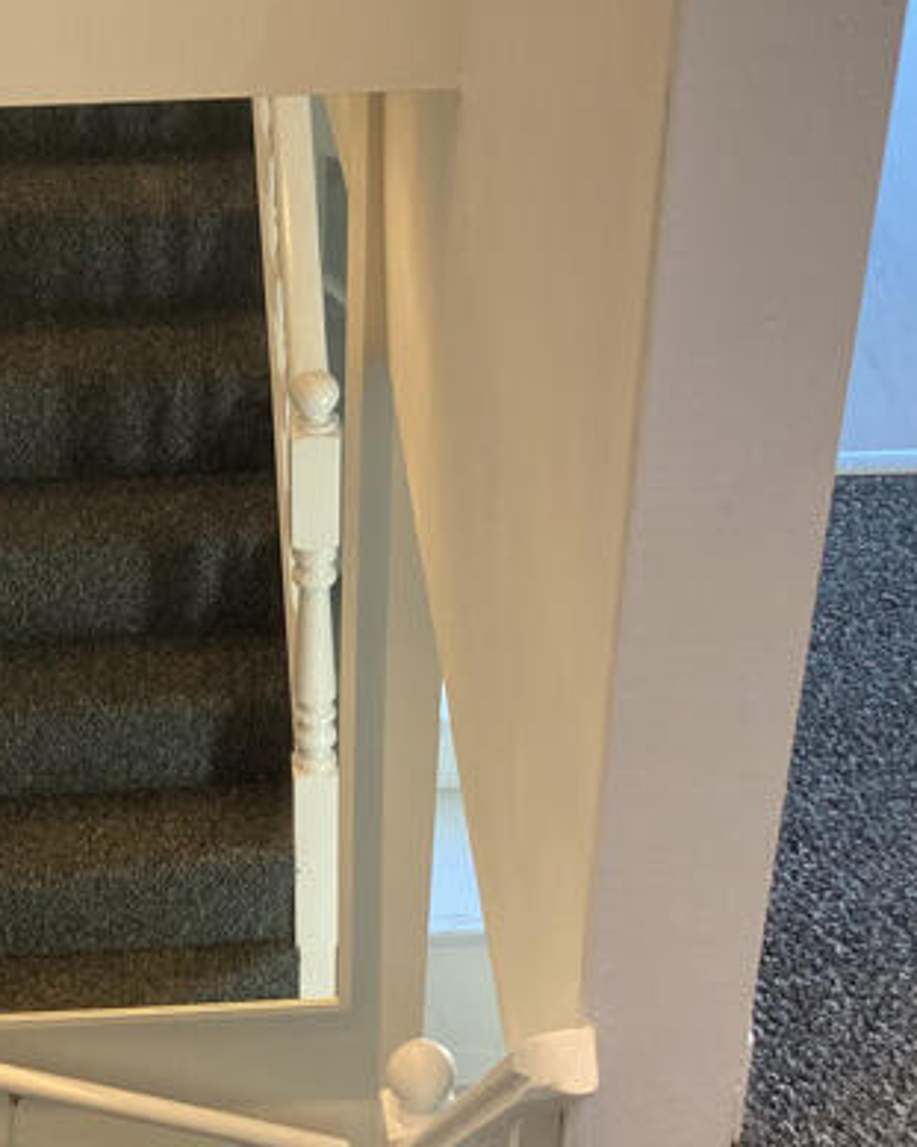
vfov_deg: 26.0
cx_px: 221
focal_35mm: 72
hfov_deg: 21.1
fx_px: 2444
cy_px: 888
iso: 50
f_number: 1.8
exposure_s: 1/50
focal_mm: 3.99
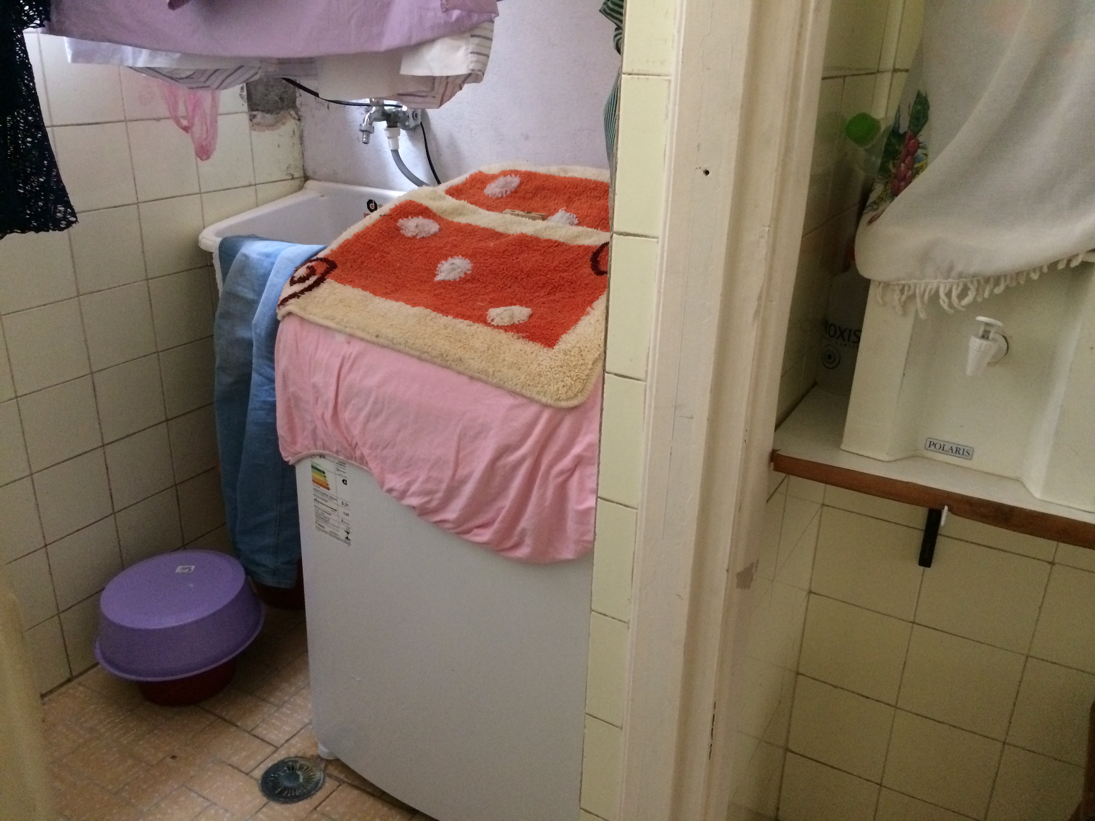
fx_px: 917
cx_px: 548
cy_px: 410
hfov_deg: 61.7
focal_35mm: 29
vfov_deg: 48.2
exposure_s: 1/30
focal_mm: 4.15
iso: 320
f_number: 2.2
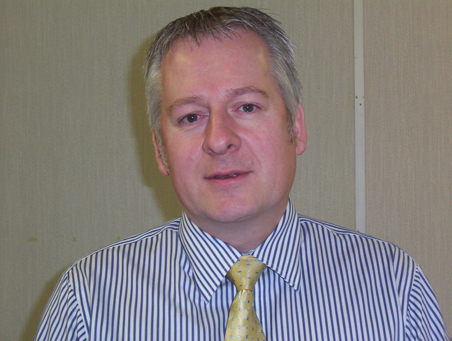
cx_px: 226
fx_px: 838
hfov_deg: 30.2
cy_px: 170
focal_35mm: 64
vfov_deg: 23.0
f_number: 3.54
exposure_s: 1/46.6
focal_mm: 9.98
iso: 140
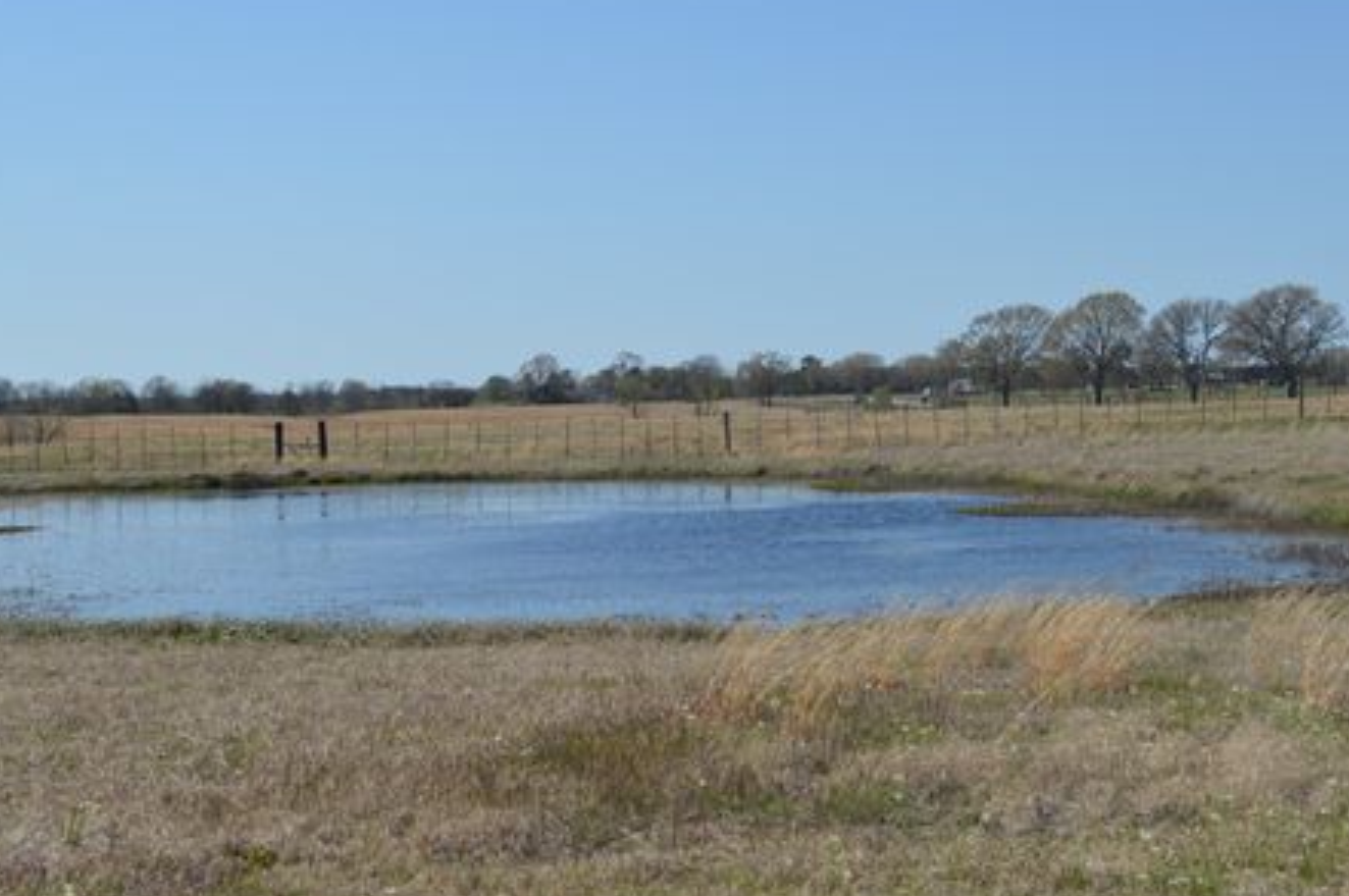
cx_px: 694
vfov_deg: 22.7
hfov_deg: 33.7
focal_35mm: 60
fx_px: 2230
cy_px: 466
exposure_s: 1/320
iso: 100
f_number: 9
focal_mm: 35
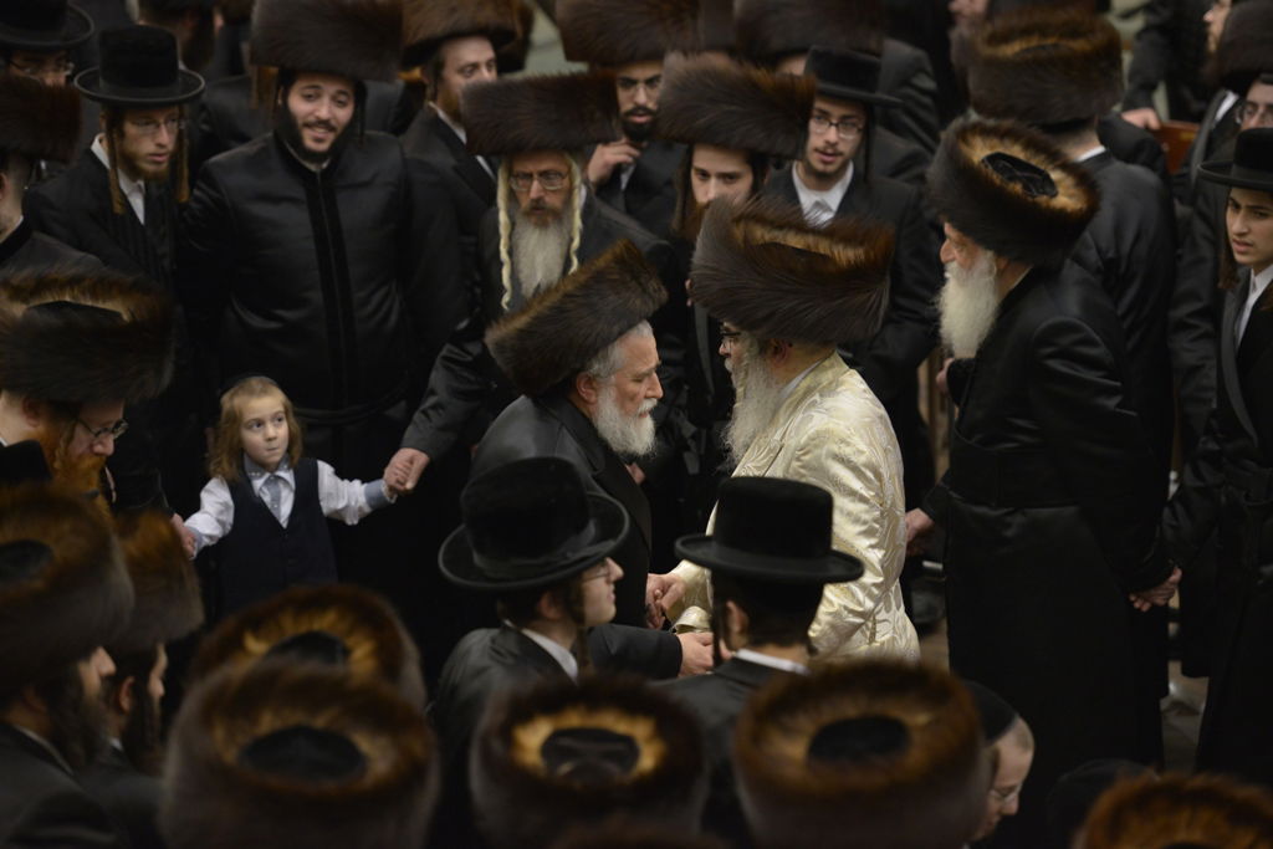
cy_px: 424
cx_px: 636
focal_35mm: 150
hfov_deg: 13.7
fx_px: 5305
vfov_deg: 9.2
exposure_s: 1/200
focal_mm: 150
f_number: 3.5
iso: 1600
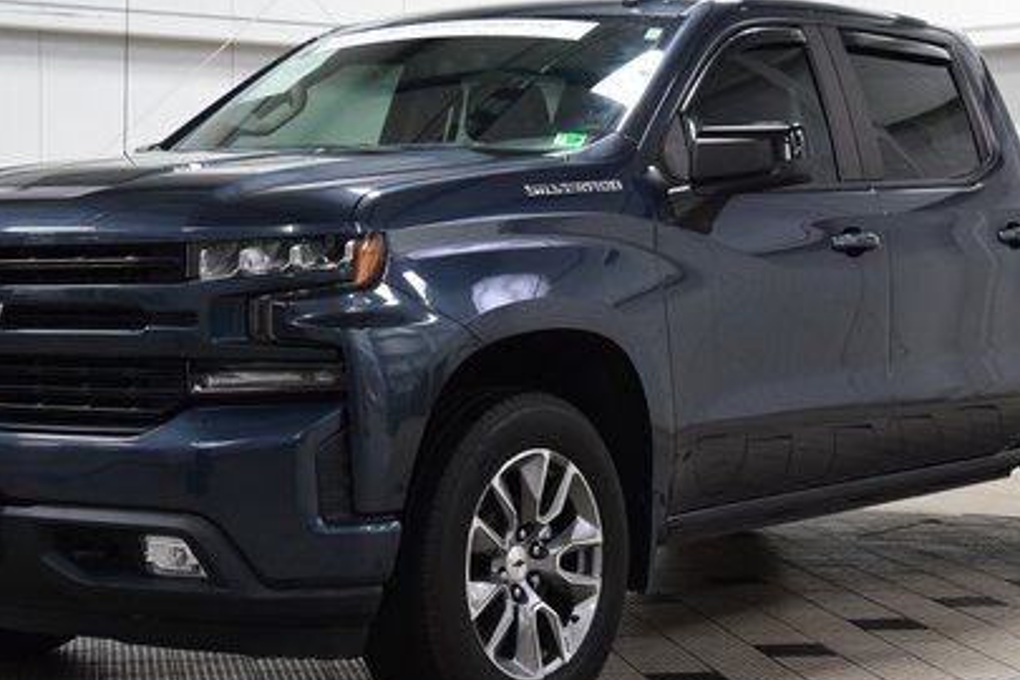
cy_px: 326
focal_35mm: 90
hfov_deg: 22.6
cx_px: 521
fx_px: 2550
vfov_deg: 15.2
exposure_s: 1/60
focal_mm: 38
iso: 1600
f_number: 5.6
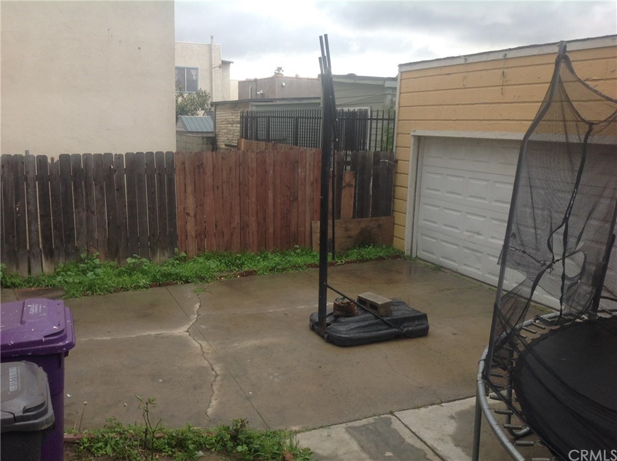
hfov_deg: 52.7
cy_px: 230
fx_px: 623
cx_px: 308
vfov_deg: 40.6
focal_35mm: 35
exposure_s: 1/315
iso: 50
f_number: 2.4
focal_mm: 4.28
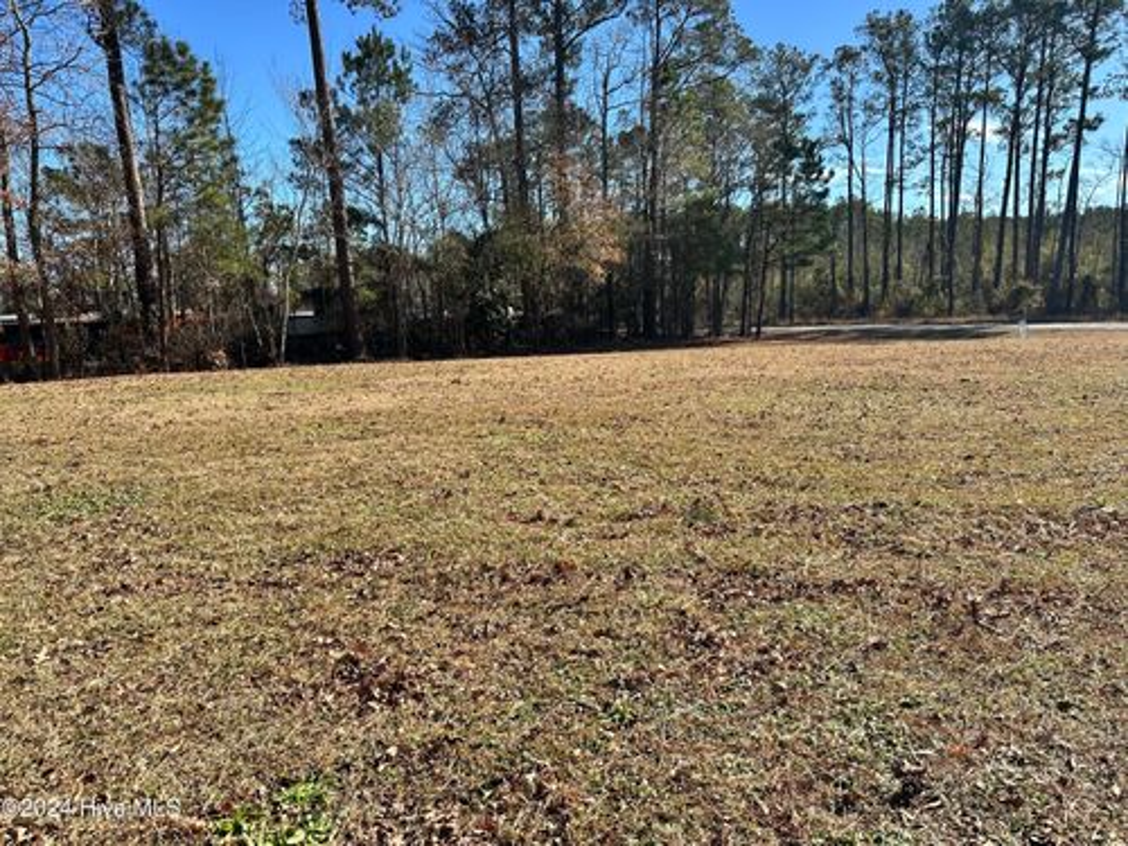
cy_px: 423
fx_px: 782
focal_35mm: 24
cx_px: 564
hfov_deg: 71.6
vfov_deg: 56.8
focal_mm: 6.86
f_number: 1.78
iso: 80
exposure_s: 1/2809
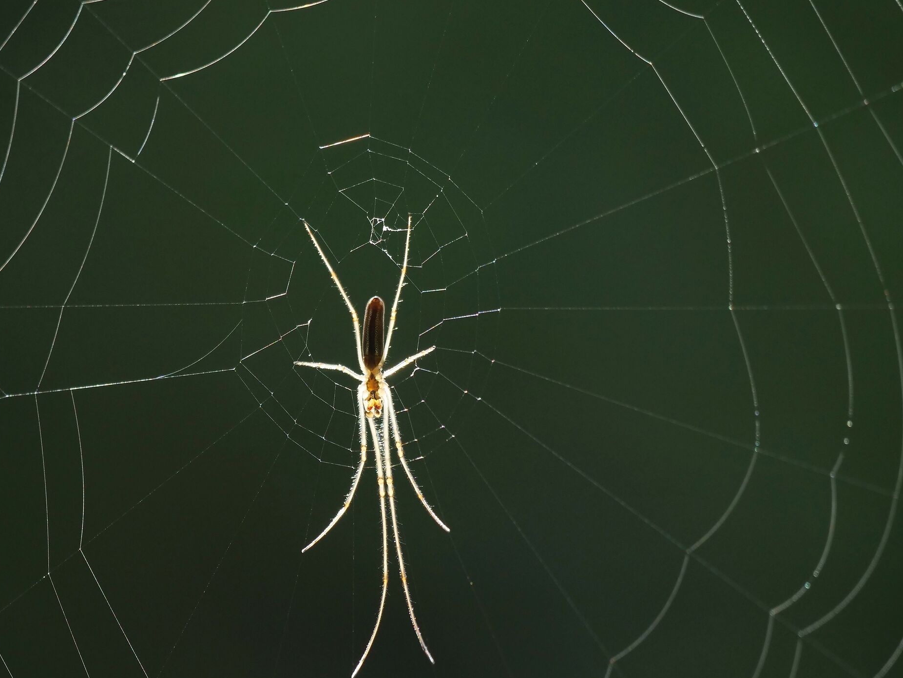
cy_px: 390
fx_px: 27027
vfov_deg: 1.4
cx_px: 375
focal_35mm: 1036
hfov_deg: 1.9
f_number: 6.3
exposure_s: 1/640
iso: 800
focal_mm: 400
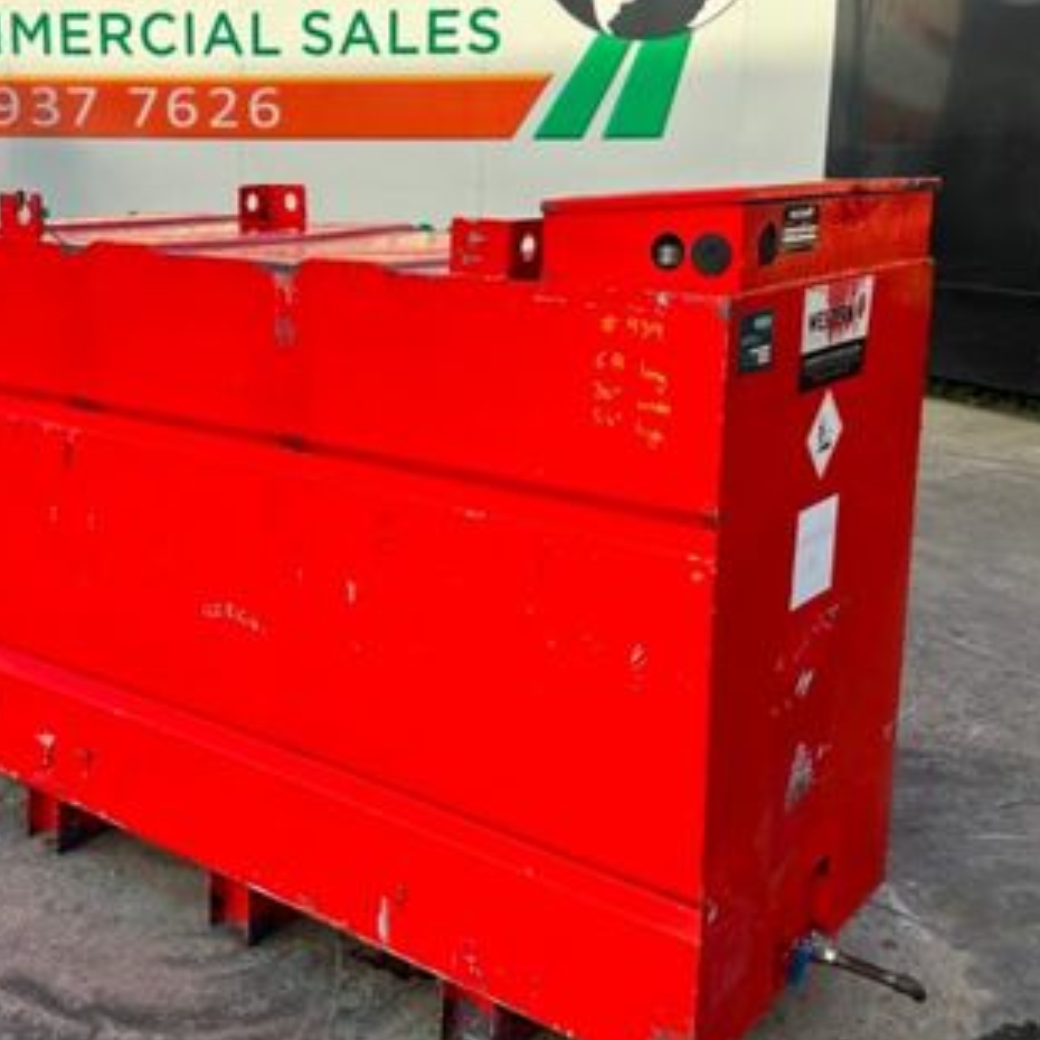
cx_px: 342
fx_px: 1394
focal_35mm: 41
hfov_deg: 40.4
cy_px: 376
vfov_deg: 40.6
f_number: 1.78
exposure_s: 1/690
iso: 80
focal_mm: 6.86
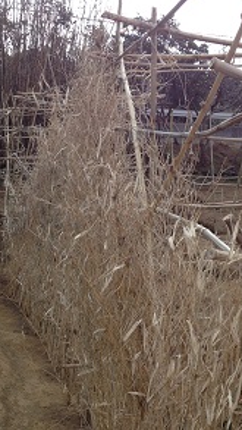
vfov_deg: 39.9
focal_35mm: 52
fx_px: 593
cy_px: 213
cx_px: 147
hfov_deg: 23.0
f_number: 2.4
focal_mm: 4.28
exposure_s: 1/587
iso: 50
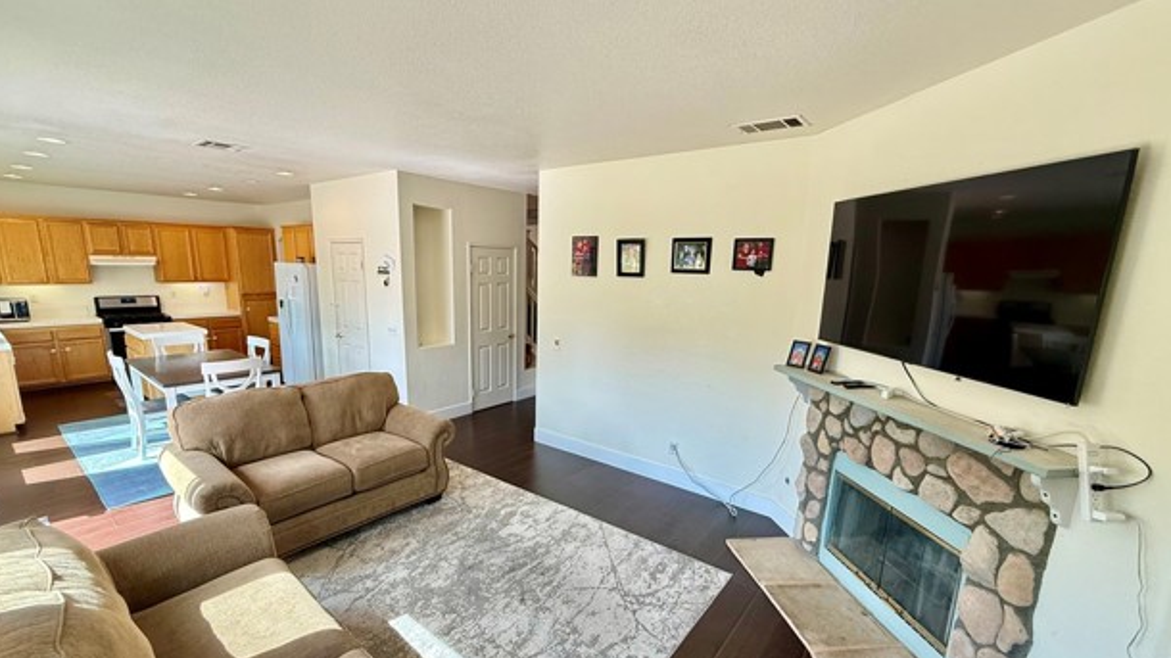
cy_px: 364
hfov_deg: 99.4
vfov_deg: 66.9
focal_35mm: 16
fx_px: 497
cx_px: 572
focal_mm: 2.22
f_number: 2.2
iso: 160
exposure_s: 1/120
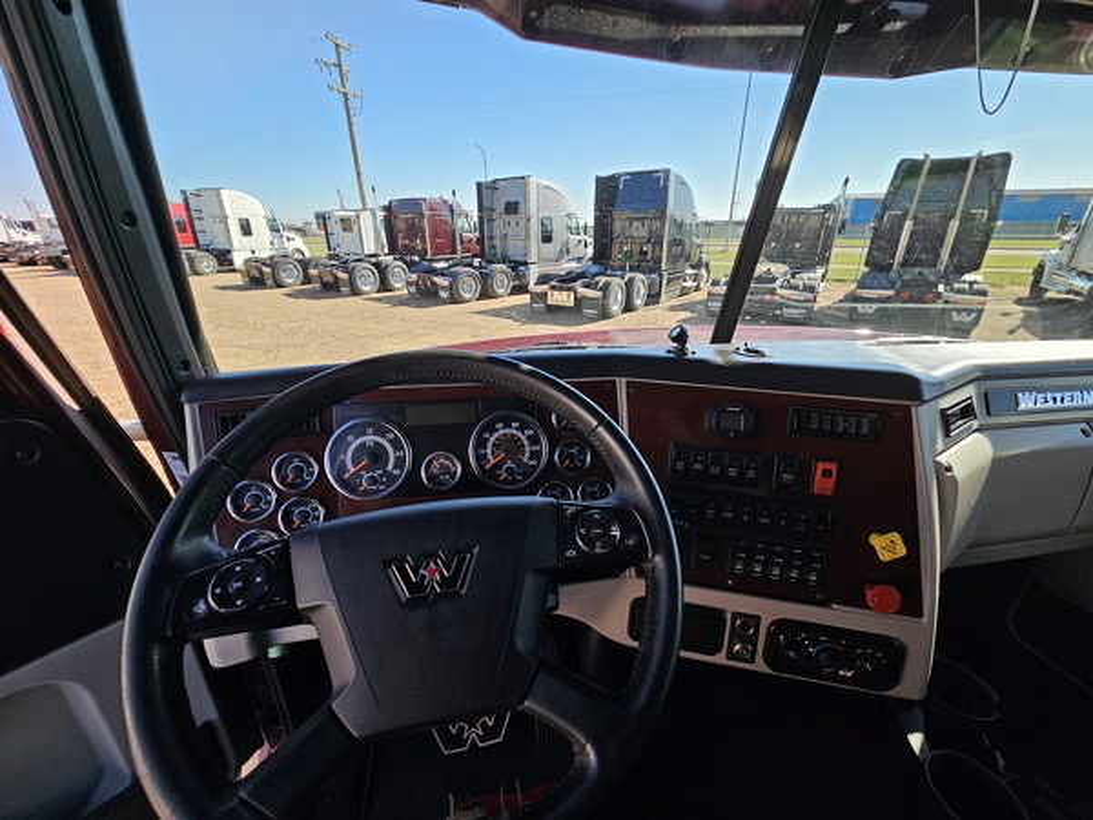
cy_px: 410
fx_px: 410
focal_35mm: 13
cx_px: 546
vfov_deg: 89.9
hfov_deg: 106.2
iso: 50
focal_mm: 2.2
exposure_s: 1/432
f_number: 2.2
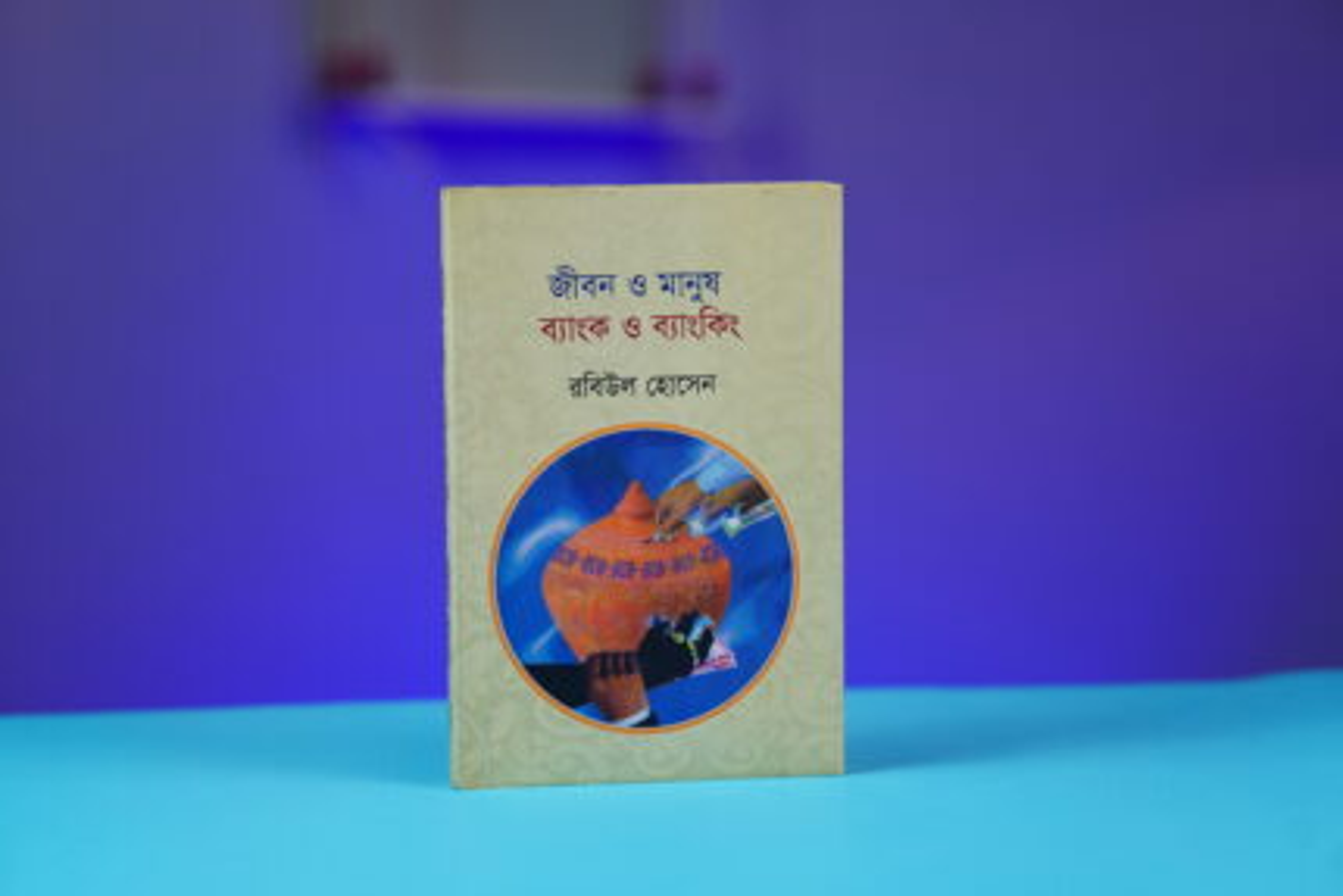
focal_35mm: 85
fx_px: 3172
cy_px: 448
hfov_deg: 23.9
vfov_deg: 16.1
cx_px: 672
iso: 200
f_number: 2.8
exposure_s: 1/100
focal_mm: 85
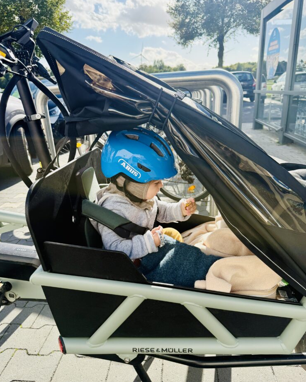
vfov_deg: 66.0
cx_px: 155
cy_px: 196
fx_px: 294
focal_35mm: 26
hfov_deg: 54.9
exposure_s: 1/3021
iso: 100
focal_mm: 6.76
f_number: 1.78
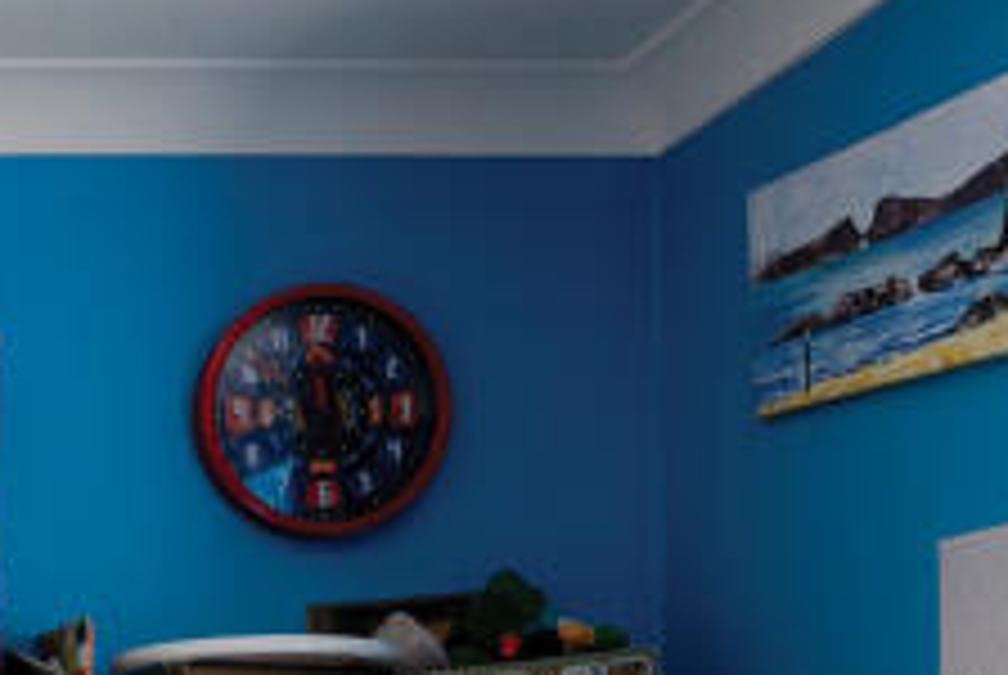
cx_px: -306
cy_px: 835
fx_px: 2047
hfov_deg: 24.2
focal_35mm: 73
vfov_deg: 17.7
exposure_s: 1/25
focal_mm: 16
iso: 400
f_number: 11
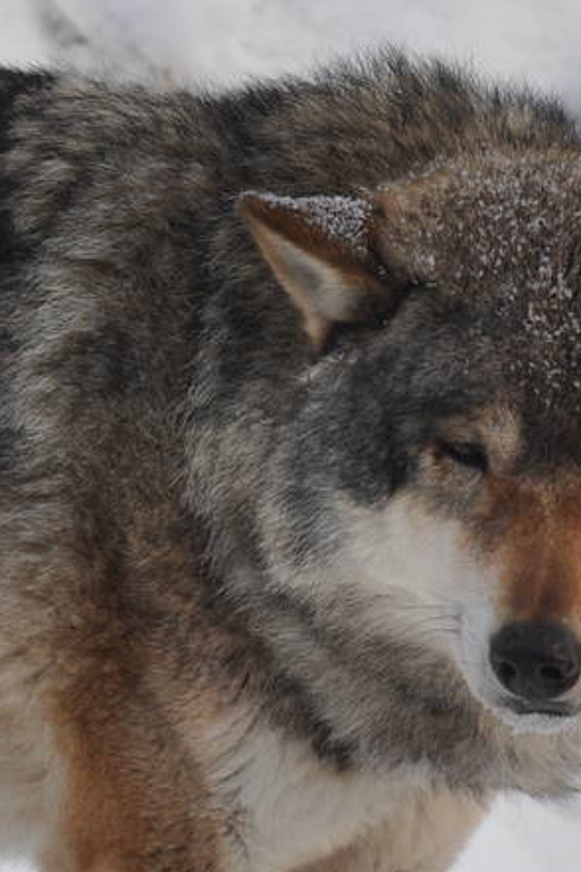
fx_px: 12103
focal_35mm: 500
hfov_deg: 2.7
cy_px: 636
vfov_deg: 4.1
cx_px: 89
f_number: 7.1
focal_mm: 92
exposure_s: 1/200
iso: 200
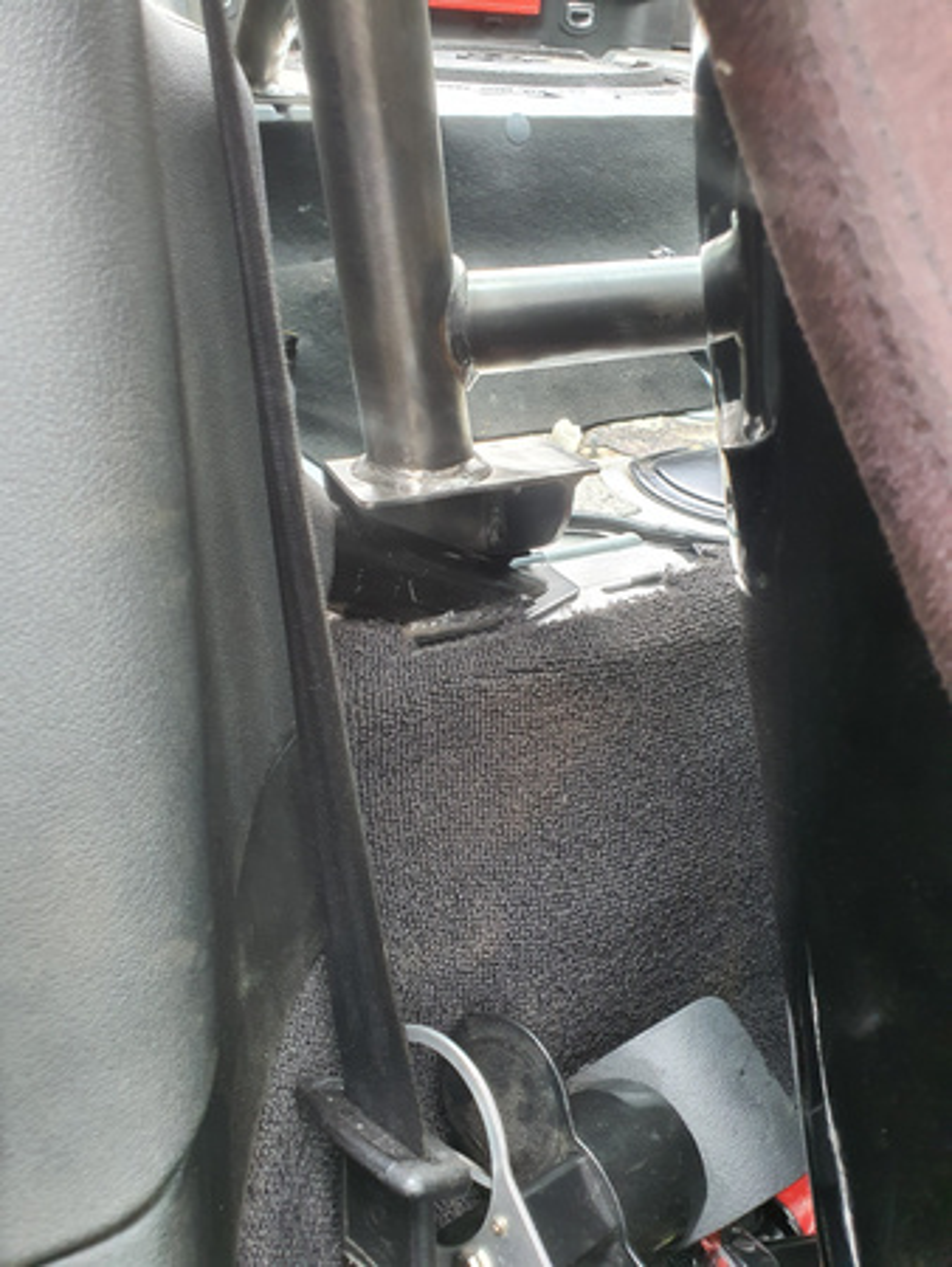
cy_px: 634
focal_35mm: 26
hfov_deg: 53.1
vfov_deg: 67.3
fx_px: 952
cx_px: 476
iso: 250
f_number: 2.4
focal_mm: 4.3
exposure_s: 1/50
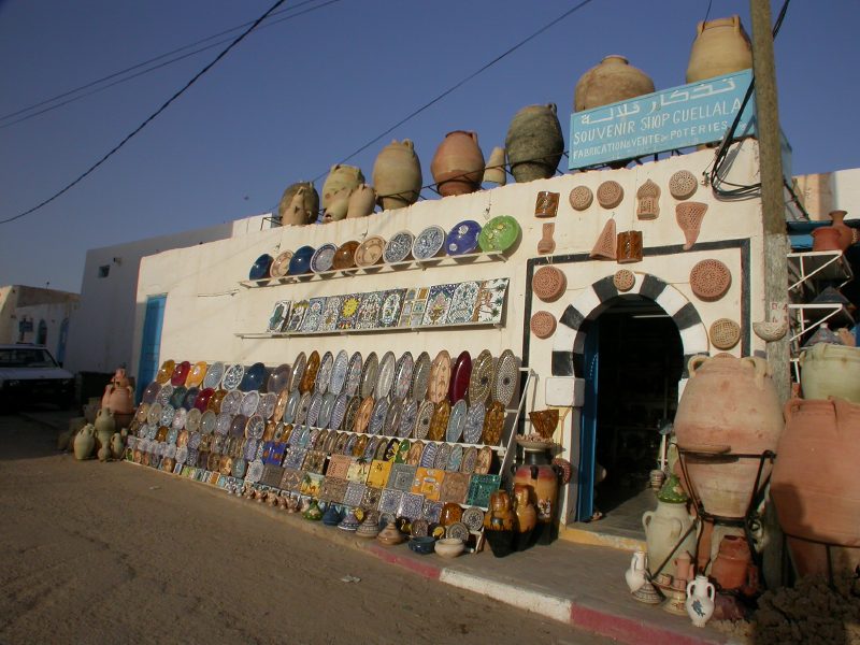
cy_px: 322
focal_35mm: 38
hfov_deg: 49.0
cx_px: 430
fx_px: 944
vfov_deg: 37.7
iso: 100
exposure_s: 1/254
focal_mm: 7.85
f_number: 6
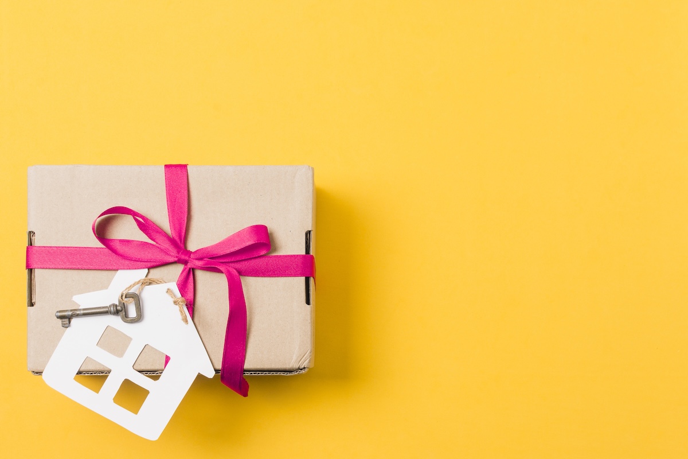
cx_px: 344
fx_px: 1003
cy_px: 230
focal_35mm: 52
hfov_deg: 37.9
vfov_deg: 25.8
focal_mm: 35
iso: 250
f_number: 7.1
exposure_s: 1/160
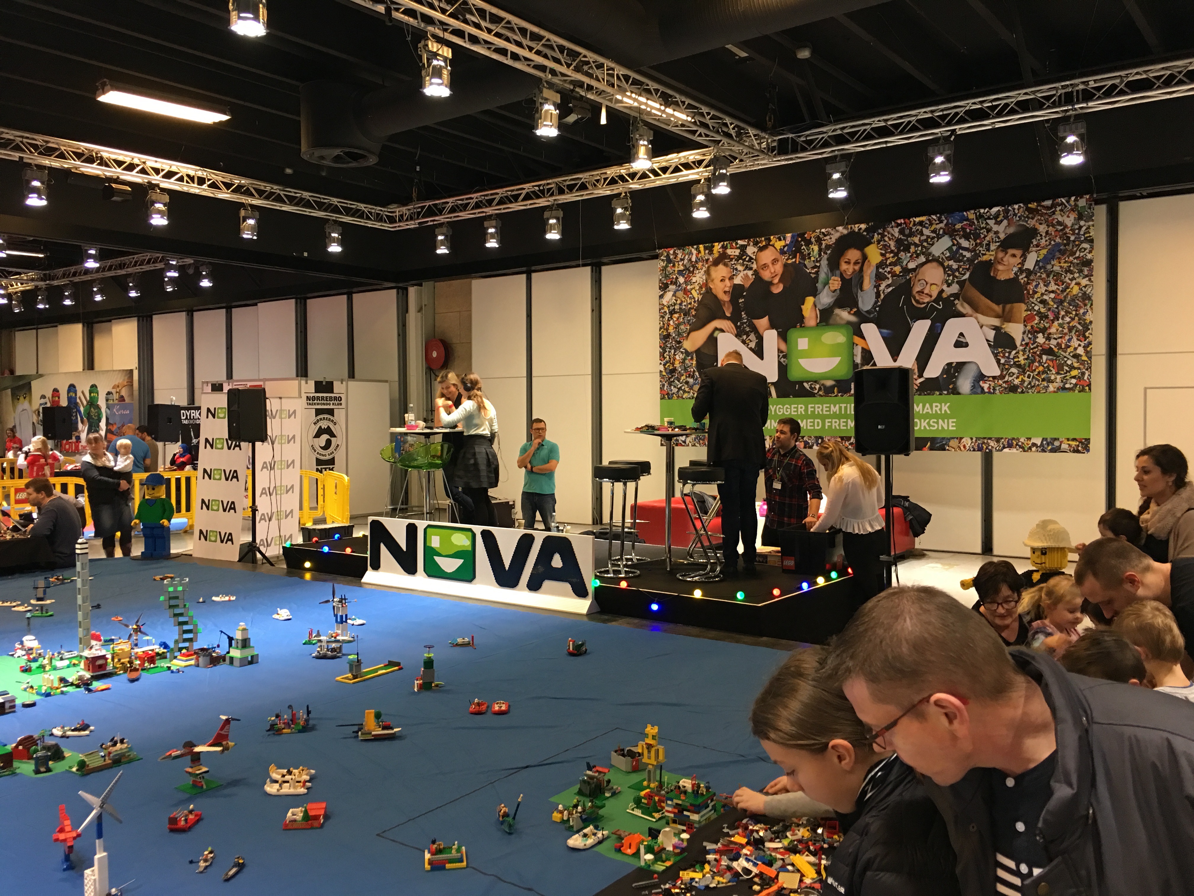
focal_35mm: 29
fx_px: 1000
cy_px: 448
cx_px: 597
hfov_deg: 61.7
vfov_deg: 48.2
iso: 80
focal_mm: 4.15
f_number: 2.2
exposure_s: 1/17
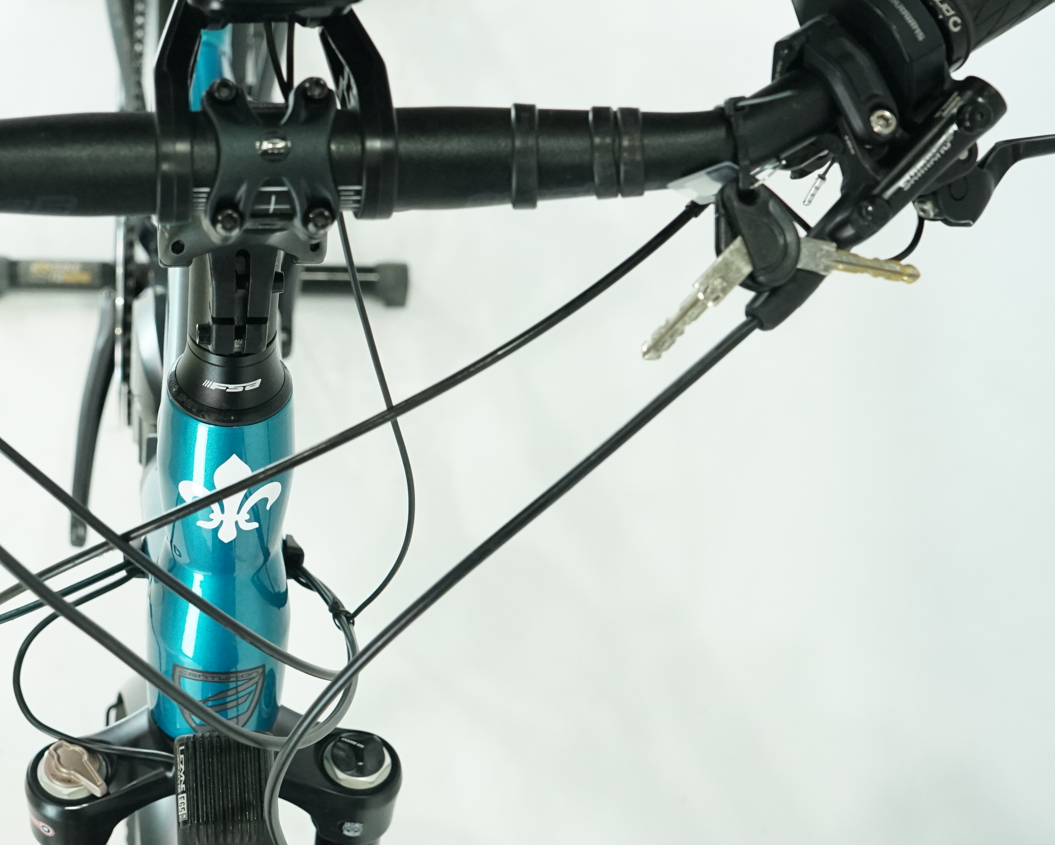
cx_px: 217
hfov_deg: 28.9
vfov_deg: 23.8
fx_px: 1999
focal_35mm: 64
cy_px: 475
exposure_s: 1/200
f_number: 5.6
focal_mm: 35
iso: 2500
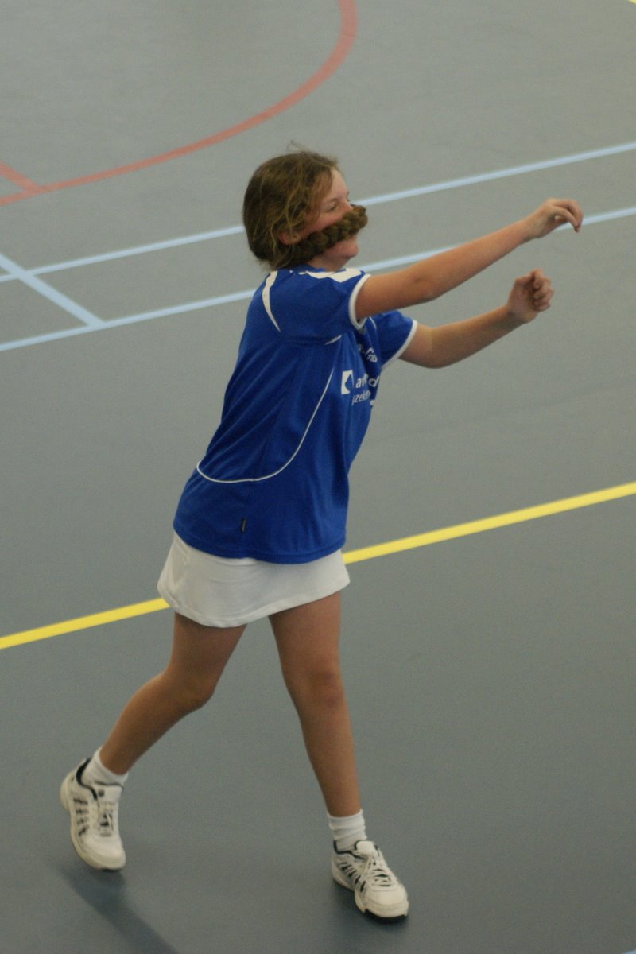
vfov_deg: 19.5
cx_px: 318
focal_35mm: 105
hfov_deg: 13.0
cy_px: 477
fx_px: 2782
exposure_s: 1/200
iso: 400
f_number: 2.8
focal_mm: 70
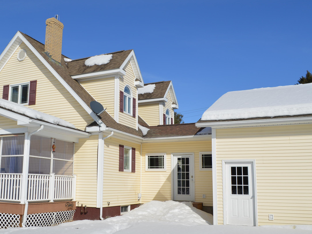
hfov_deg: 50.8
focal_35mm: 36
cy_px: 118
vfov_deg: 39.7
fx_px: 324
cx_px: 114
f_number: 9
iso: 100
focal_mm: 18
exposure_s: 1/320
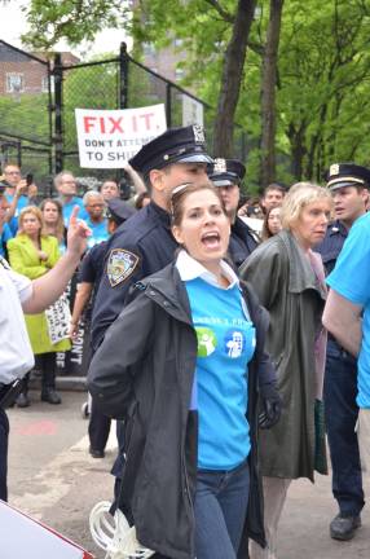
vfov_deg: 32.0
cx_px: 185
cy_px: 280
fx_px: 976
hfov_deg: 21.5
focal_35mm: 63
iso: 800
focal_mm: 42
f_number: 5
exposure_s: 1/160
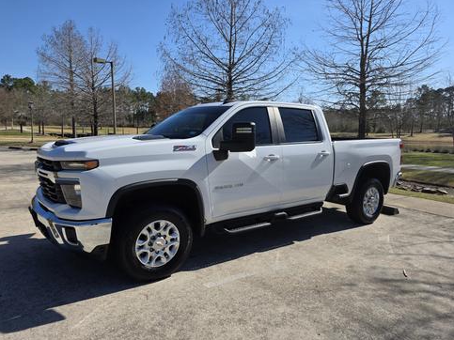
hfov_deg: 71.6
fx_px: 315
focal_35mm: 24
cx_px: 220
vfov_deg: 56.8
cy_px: 175
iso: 80
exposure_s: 1/6809
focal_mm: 6.3
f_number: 1.7
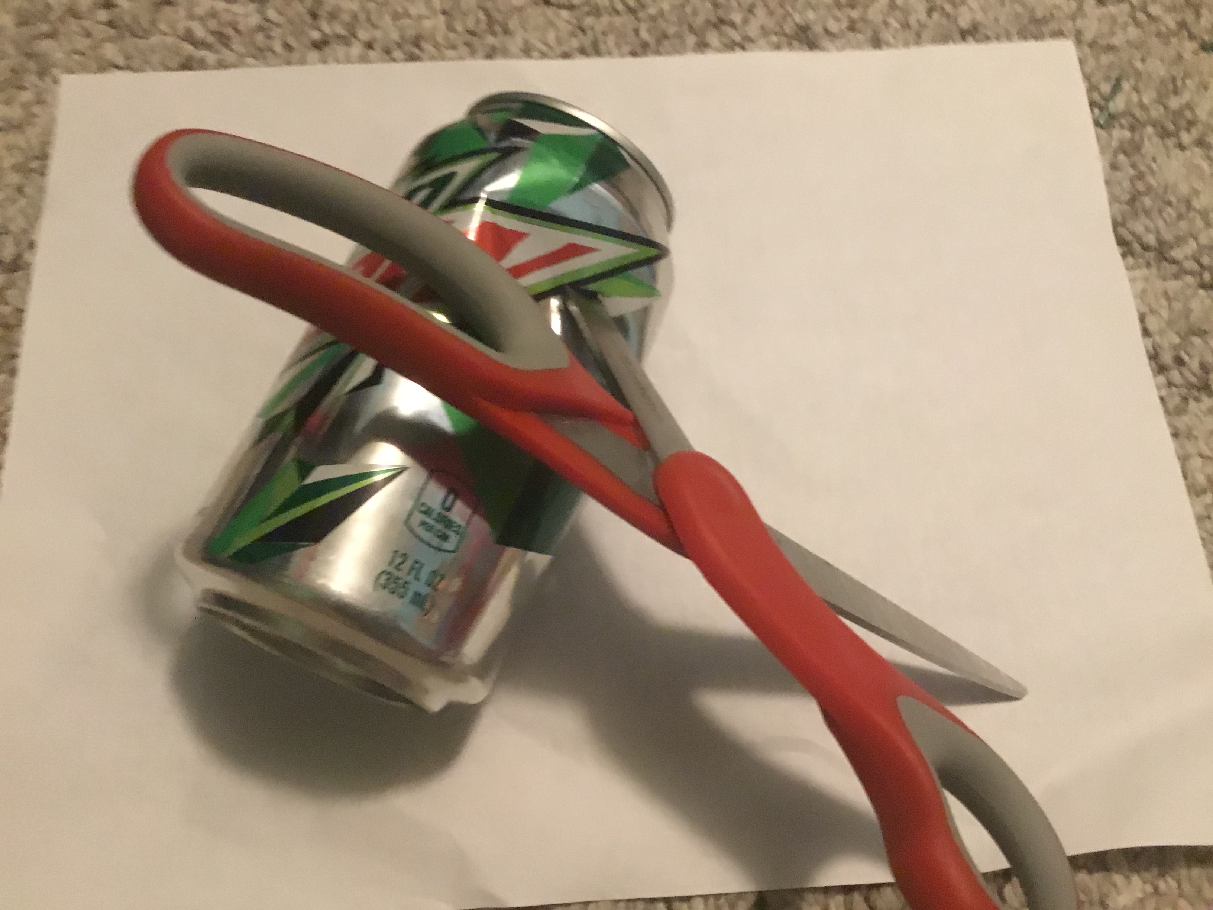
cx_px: 606
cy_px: 455
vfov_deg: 45.4
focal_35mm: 31
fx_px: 1086
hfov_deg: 58.4
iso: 640
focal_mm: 3.3
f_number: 2.4
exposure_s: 1/15
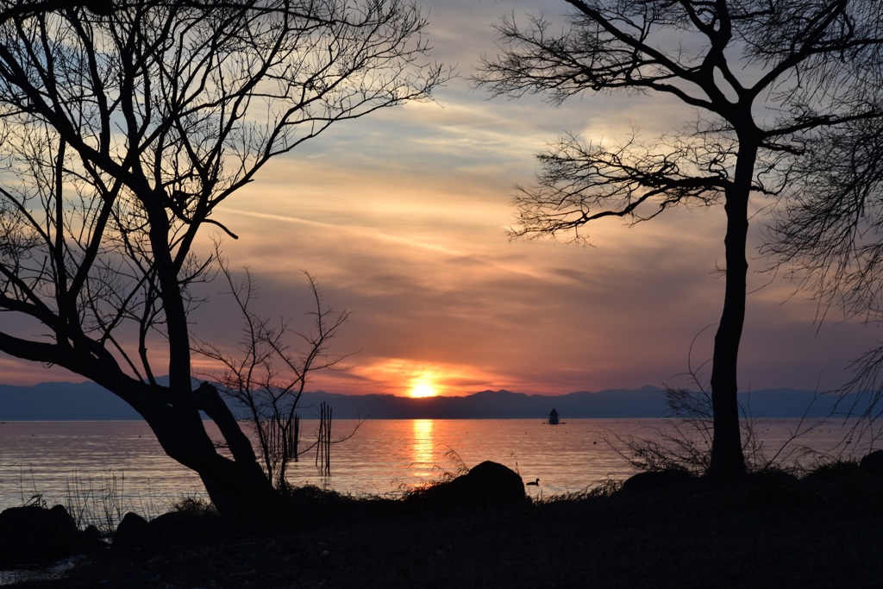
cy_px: 294
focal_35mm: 85
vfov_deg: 16.1
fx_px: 2085
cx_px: 442
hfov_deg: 23.9
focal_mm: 85
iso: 100
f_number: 13
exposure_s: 1/60
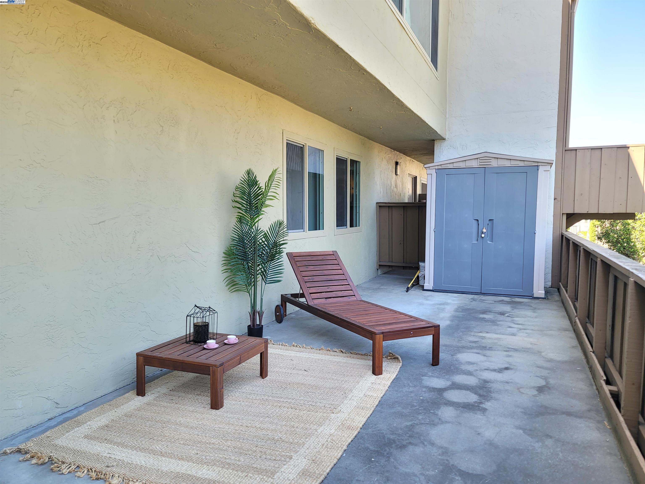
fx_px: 466
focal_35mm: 25
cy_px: 242
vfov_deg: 54.9
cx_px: 322
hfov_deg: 69.4
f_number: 1.8
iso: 64
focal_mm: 7
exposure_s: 1/120
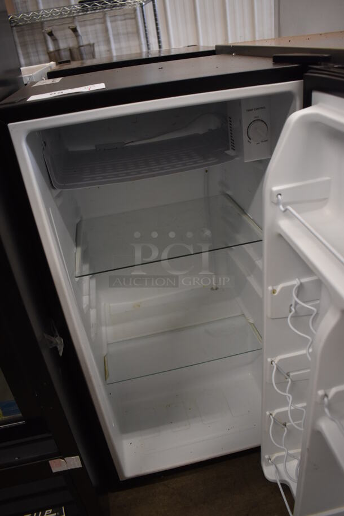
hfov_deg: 48.0
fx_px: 386
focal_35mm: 27
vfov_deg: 67.3
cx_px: 172
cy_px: 258
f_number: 3.5
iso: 1000
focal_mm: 18
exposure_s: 1/125
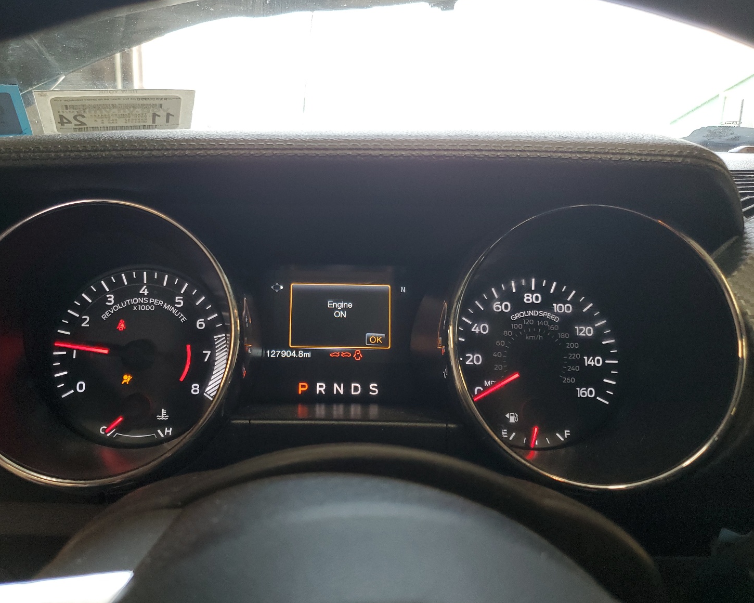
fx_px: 625
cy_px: 292
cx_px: 346
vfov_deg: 51.5
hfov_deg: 62.1
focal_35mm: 28
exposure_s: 1/120
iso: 88
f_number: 1.5
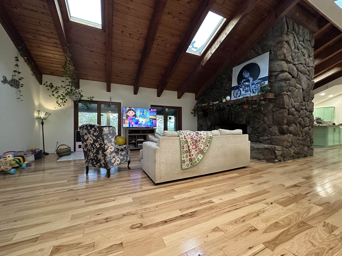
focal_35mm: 14
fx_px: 138
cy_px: 128
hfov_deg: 102.1
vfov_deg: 85.7
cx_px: 171
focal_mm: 2.22
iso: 400
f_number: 2.2
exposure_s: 1/54
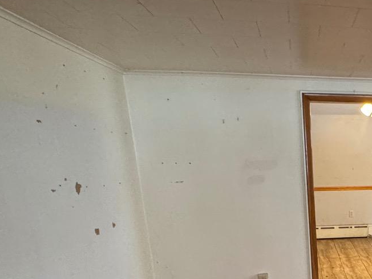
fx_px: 473
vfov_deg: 30.4
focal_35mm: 44
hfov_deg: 37.3
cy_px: 284
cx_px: 390
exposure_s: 1/60
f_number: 2.2
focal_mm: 2.22
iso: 640
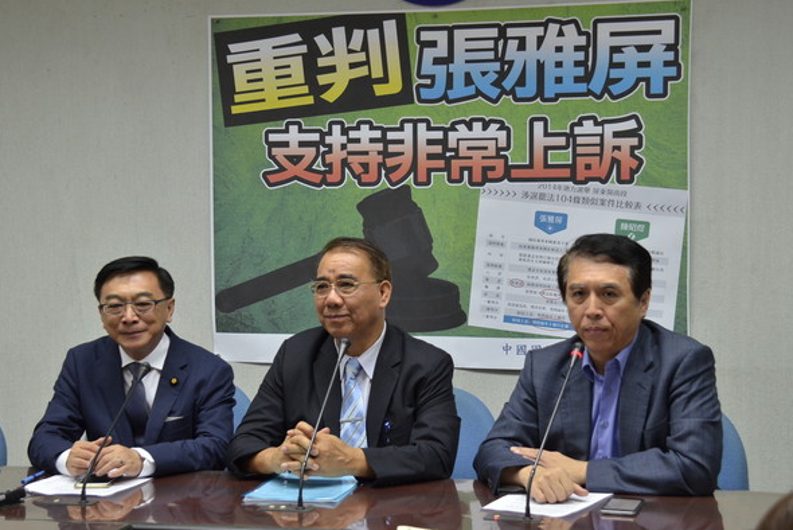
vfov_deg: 18.7
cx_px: 401
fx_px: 1609
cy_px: 264
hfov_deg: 27.7
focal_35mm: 73
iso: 800
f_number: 5.3
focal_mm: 48
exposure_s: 1/60
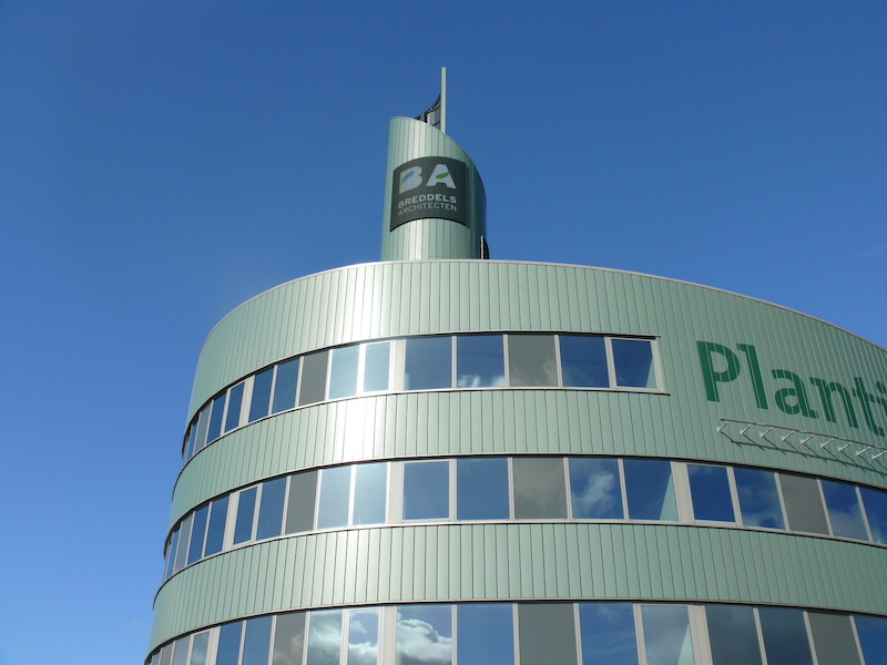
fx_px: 897
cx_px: 444
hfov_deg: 52.6
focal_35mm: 35
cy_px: 332
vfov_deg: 40.7
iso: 100
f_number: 6.3
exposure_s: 1/500
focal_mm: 7.4
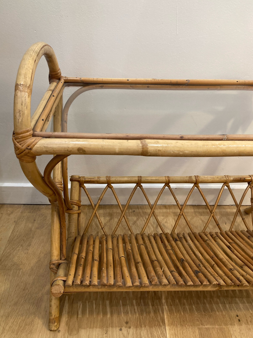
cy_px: 164
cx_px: 126
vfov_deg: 61.6
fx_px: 283
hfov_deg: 48.2
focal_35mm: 29
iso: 125
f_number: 1.8
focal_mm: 3.99
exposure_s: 1/50
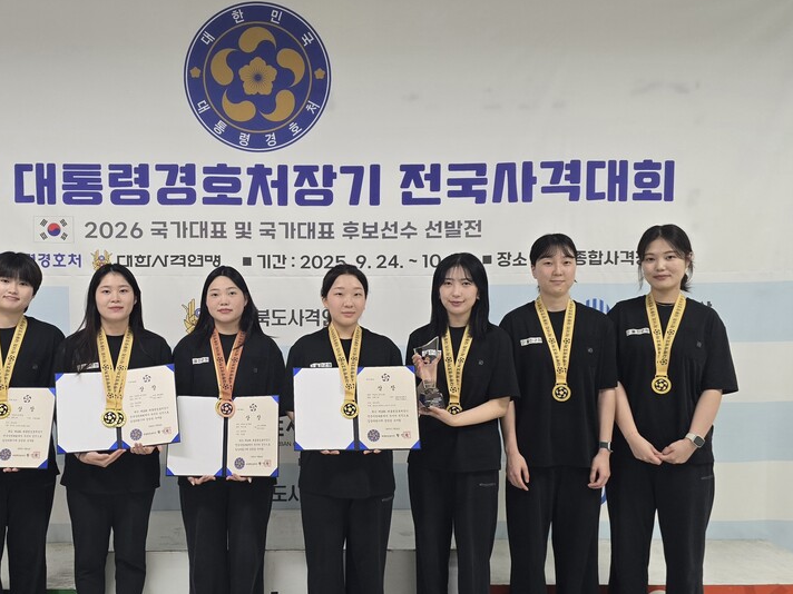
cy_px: 357
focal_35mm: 31
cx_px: 267
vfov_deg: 45.2
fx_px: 710
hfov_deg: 57.1
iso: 320
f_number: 1.7
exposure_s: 1/120
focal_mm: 6.3
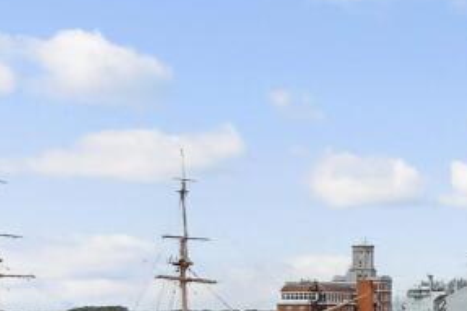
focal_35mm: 107
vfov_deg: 12.7
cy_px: 271
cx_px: 700
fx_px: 1387
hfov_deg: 17.2
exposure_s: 1/640
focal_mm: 20
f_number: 8
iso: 320
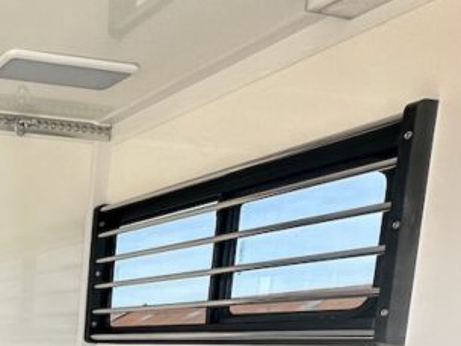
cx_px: -193
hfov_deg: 29.1
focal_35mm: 47
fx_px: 626
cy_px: 420
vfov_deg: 27.1
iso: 40
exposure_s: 1/150
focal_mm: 2.22
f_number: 2.2
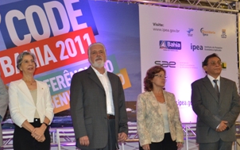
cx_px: 82
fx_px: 334
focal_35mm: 51
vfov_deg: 25.2
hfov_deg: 39.1
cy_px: 106
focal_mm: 24
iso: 800
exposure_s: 1/60
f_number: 3.8
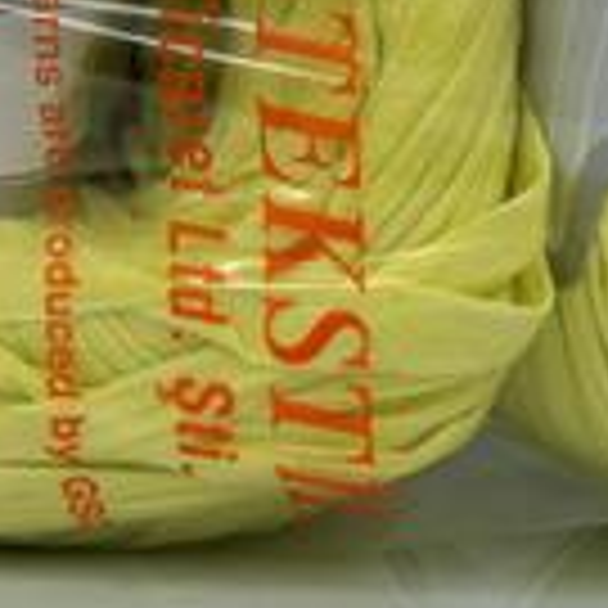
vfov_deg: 14.9
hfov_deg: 15.0
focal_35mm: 115
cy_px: -2
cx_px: 527
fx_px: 2285
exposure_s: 1/120
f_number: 2.8
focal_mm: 8.96
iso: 104
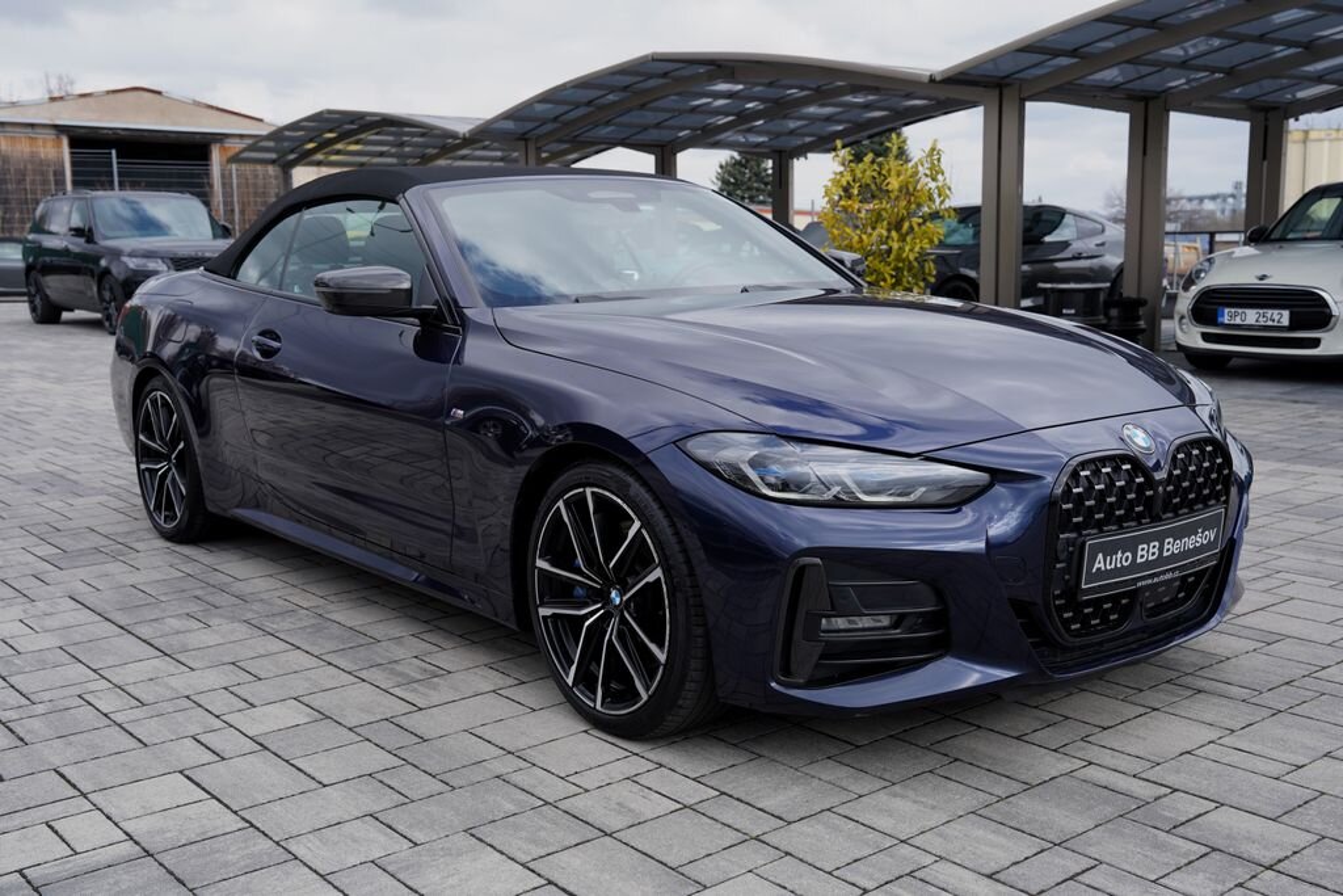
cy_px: 448
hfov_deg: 50.7
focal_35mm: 38
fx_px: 1418
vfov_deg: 35.1
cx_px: 672
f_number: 6.3
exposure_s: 1/160
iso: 100
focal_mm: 38
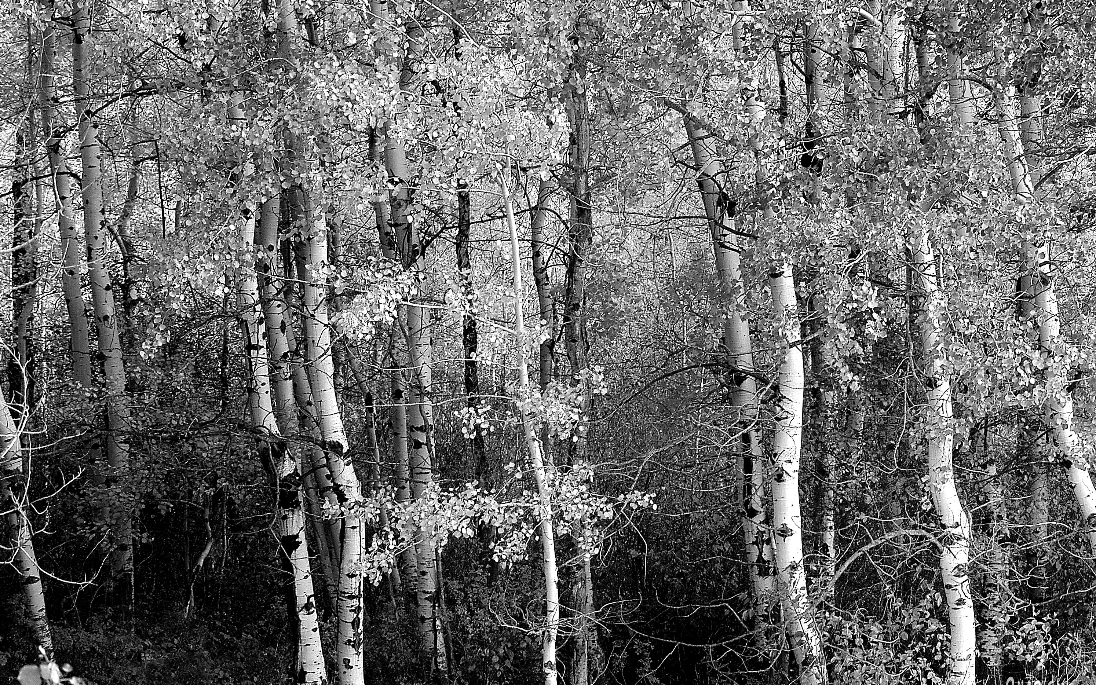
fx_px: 3674
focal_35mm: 123
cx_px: 547
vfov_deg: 10.7
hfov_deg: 17.0
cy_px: 350
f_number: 9
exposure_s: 1/320
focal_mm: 80
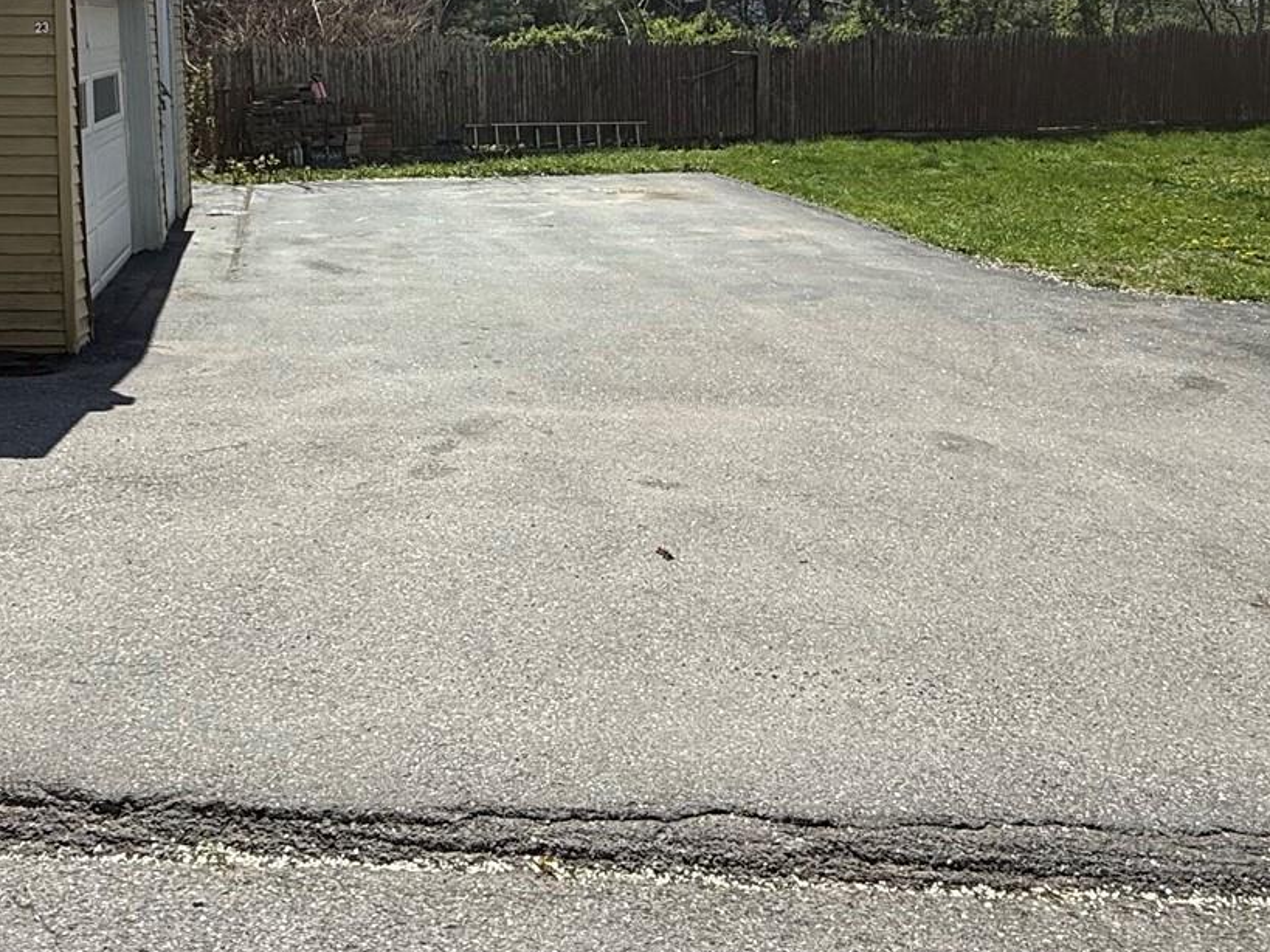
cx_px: 442
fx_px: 1284
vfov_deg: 39.3
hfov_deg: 51.8
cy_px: 206
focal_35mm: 35
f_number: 2.2
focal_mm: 2.22
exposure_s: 1/2024
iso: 50
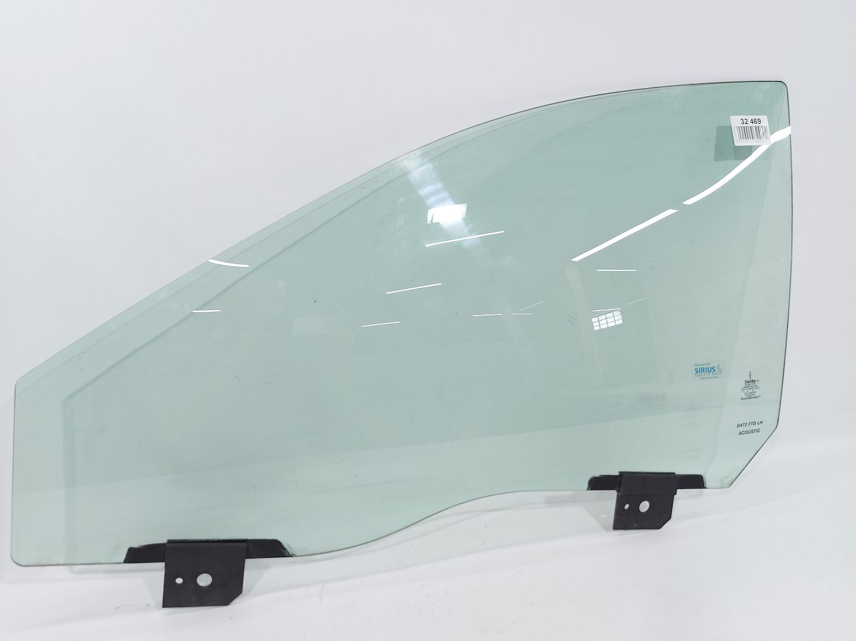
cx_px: 428
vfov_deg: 56.8
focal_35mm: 24
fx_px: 593
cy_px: 320
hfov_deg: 71.6
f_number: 1.8
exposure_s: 1/50
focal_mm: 5.23
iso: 50
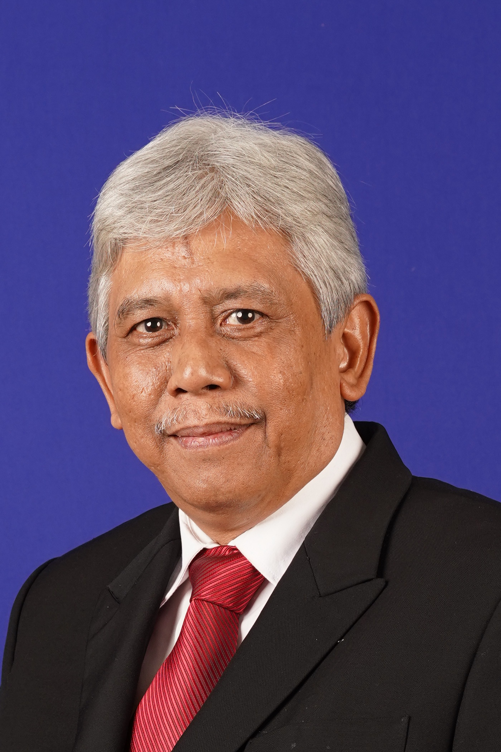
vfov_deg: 39.6
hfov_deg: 27.0
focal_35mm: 50
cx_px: 250
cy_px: 376
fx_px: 1044
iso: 400
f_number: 7.1
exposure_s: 1/125
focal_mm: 50
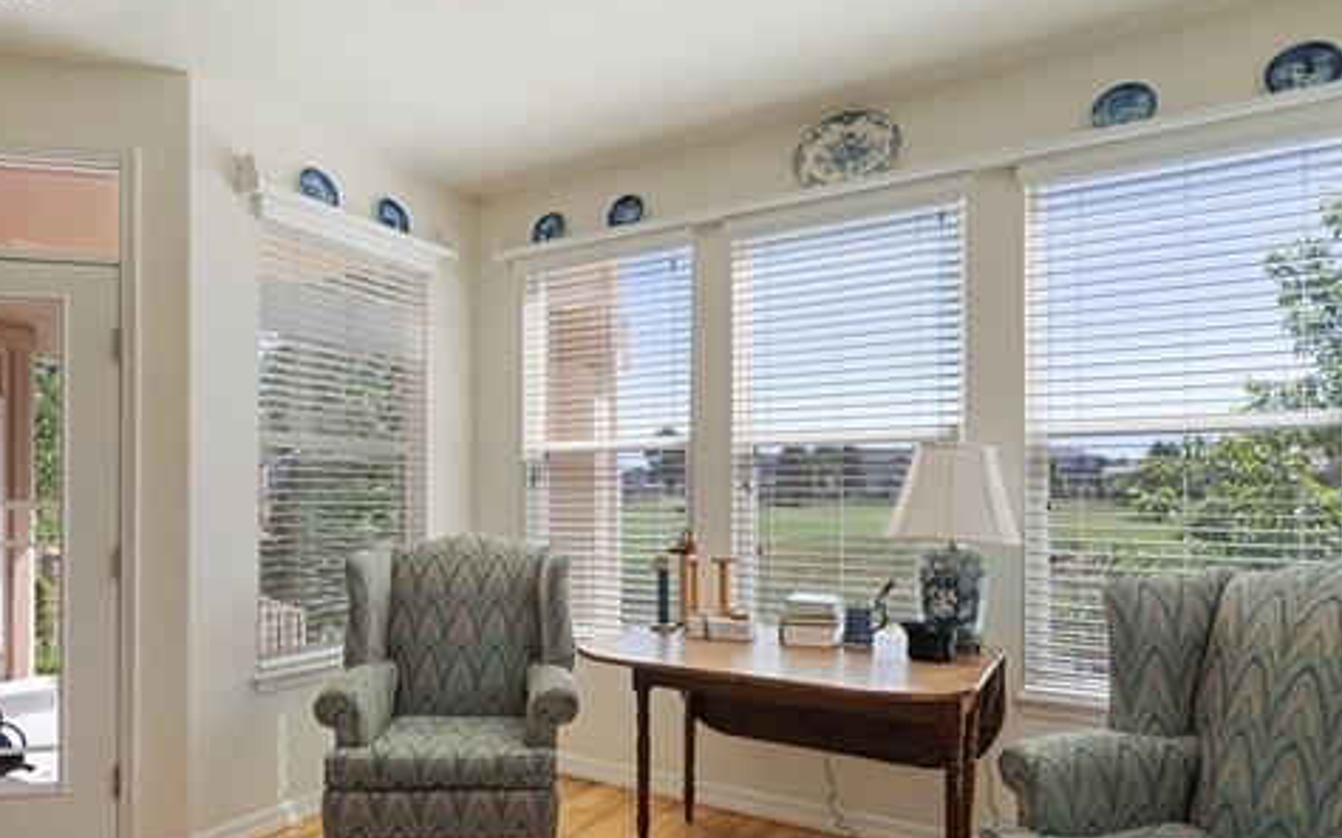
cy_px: 501
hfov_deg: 79.5
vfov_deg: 54.6
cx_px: 617
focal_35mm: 22
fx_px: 804
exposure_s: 1/25
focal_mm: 16
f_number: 7.1
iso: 500
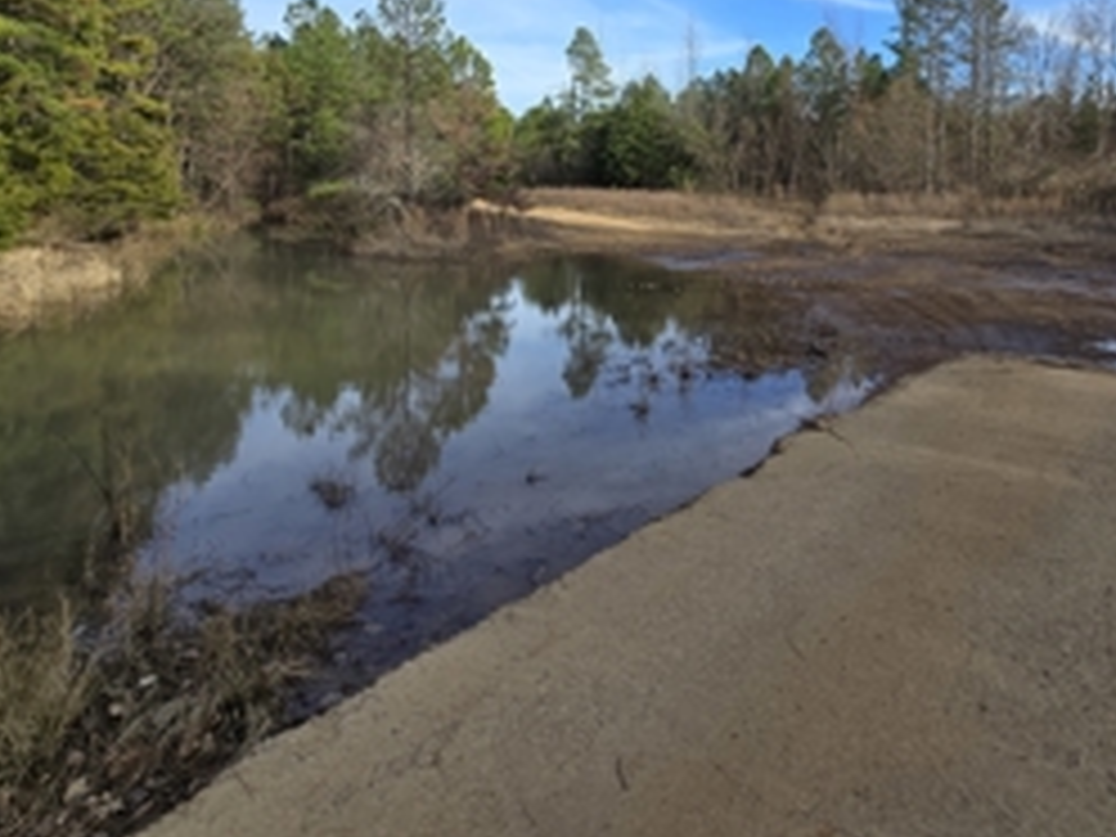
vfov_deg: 59.9
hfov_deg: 78.1
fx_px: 677
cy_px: 207
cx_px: 666
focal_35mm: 21
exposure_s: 1/1195
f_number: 2.2
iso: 50
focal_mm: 2.2
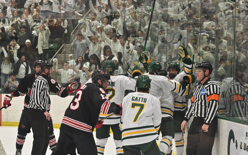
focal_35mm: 105
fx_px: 710
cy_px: 82
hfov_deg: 19.8
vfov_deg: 12.5
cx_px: 94
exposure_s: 1/400
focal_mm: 58
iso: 2000
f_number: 5.6
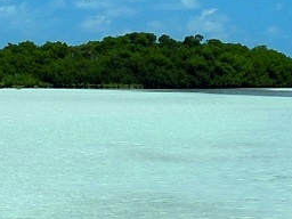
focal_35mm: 216
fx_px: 1822
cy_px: -92
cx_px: 15
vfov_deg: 6.8
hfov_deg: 9.1
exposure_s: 1/250
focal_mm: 20
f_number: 8
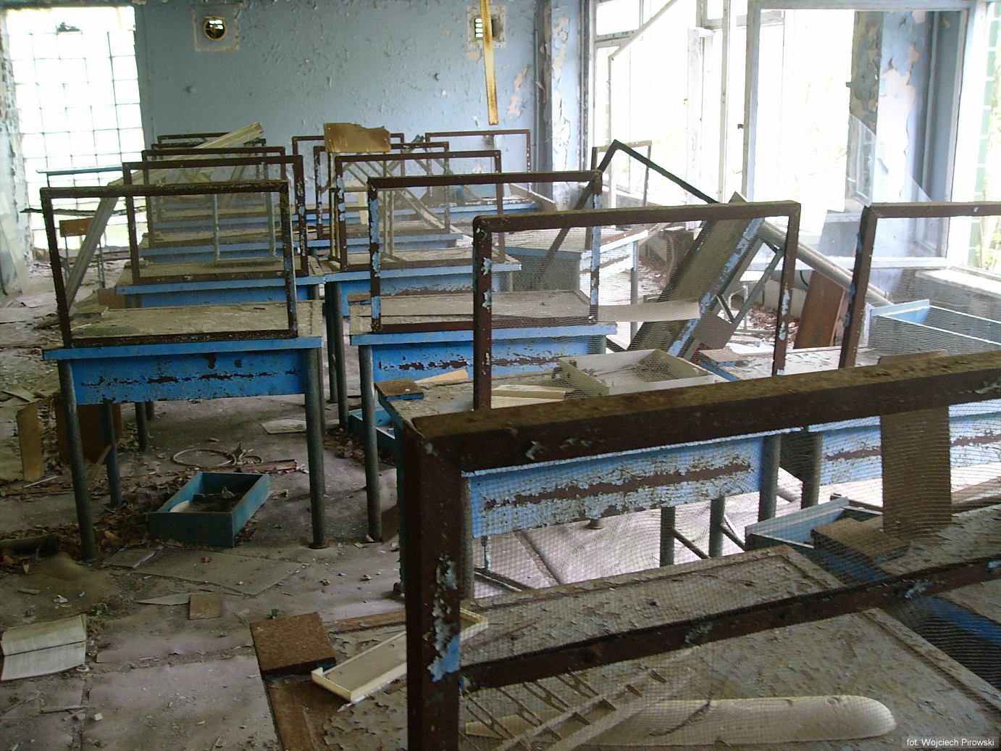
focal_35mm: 36
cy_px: 376
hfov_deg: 51.4
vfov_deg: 39.6
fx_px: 1041
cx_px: 500
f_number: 2.8
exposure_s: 1/3.2
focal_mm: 6
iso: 100
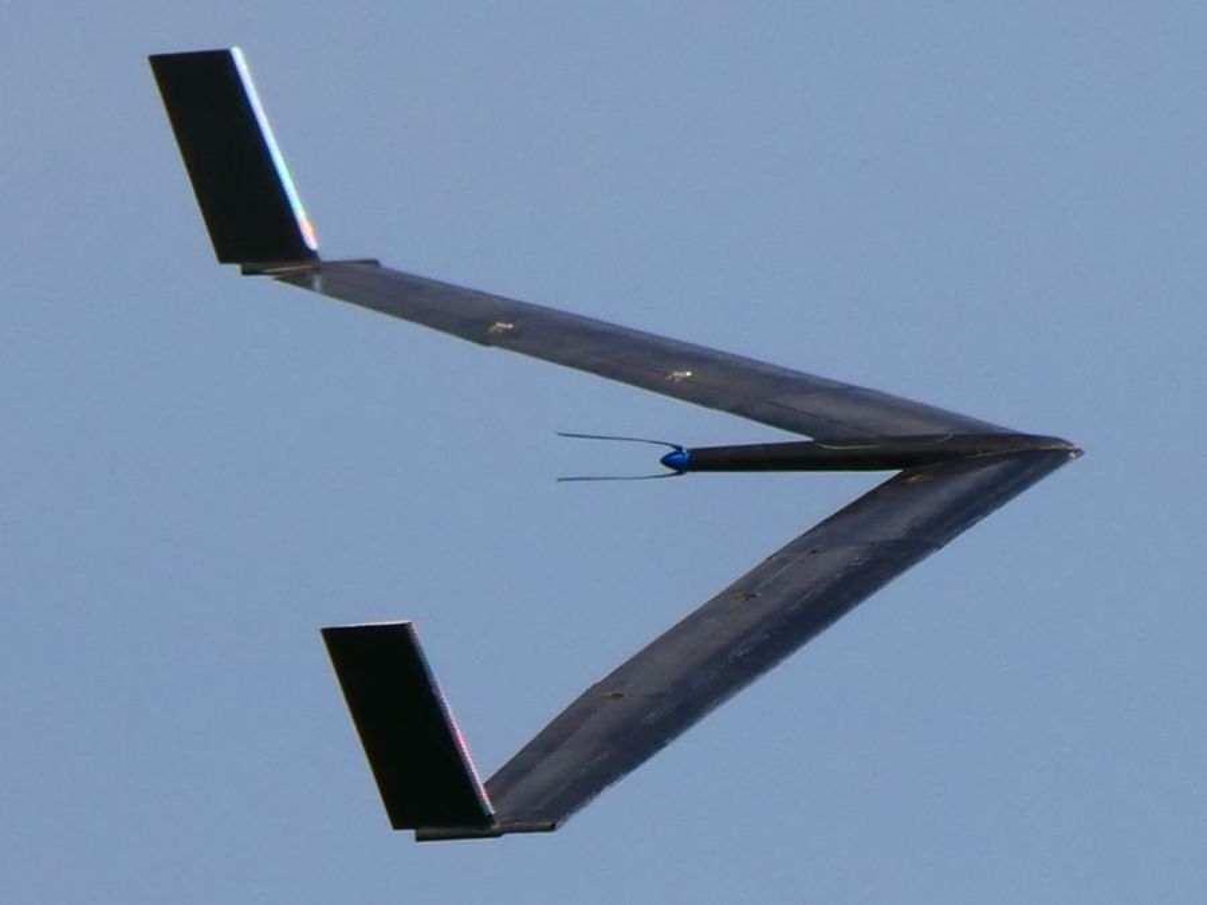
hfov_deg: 2.5
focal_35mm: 800
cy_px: 452
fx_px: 27895
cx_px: 604
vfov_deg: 1.9
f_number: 7.1
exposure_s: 1/1300
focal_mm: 400
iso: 200
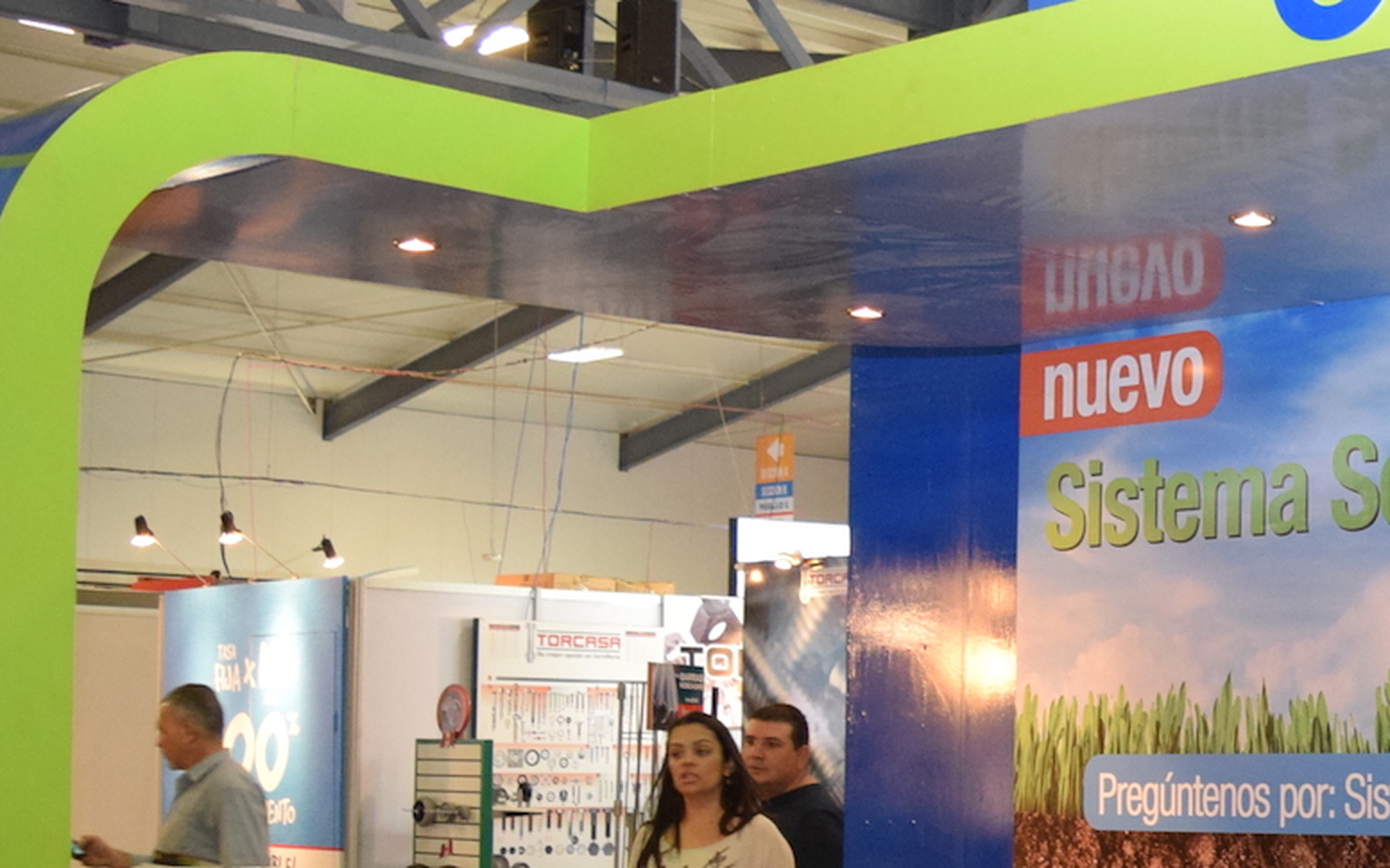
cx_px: 1474
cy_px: 729
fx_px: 2690
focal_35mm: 71
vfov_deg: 18.1
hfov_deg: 26.9
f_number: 3.5
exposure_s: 1/60
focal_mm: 18
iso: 2200
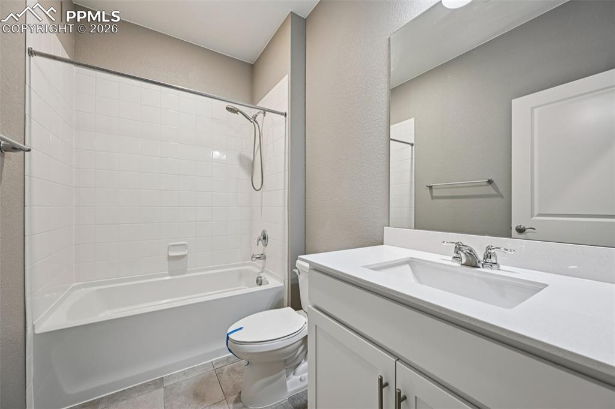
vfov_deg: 81.2
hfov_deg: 104.3
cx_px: 308
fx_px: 239
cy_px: 204
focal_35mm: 14
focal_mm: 14
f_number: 8
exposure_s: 1/10
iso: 400
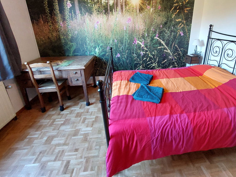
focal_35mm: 17
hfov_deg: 90.3
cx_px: 136
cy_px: 73
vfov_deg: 74.1
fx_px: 116
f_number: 2.2
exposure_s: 1/33
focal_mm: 1.74
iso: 400
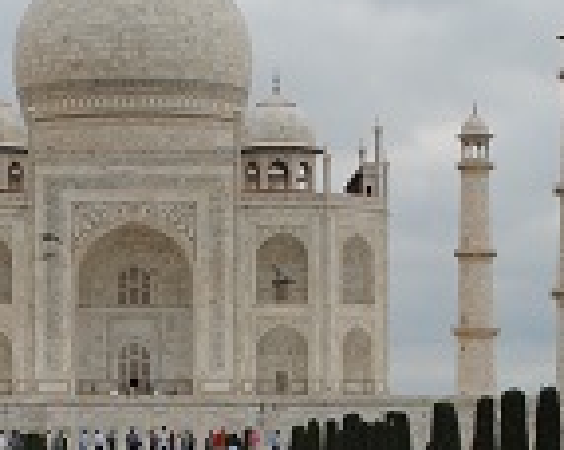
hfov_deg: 11.6
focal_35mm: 166
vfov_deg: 9.2
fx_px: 2767
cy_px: 551
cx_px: 260
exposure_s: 1/200
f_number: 8
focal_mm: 28
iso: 100
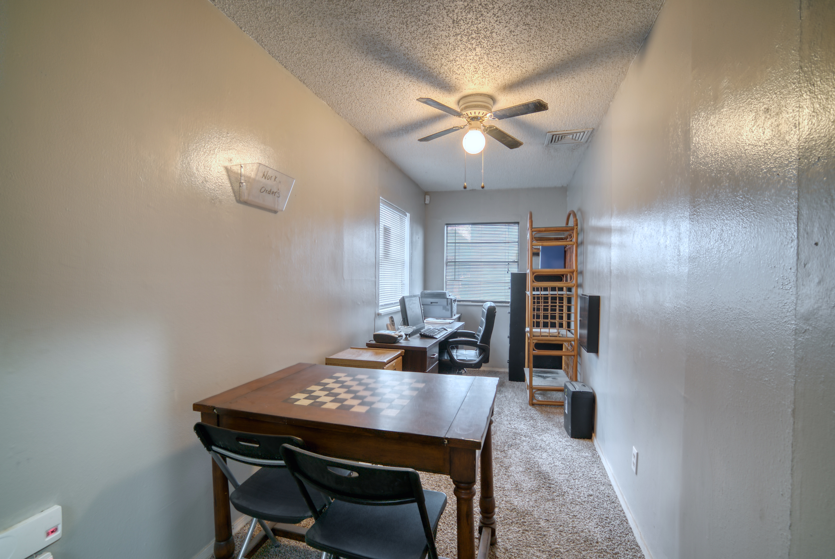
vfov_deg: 73.9
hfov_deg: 96.7
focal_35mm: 16
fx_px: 372
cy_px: 280
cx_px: 418
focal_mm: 16
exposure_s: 1.6
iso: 100
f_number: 10
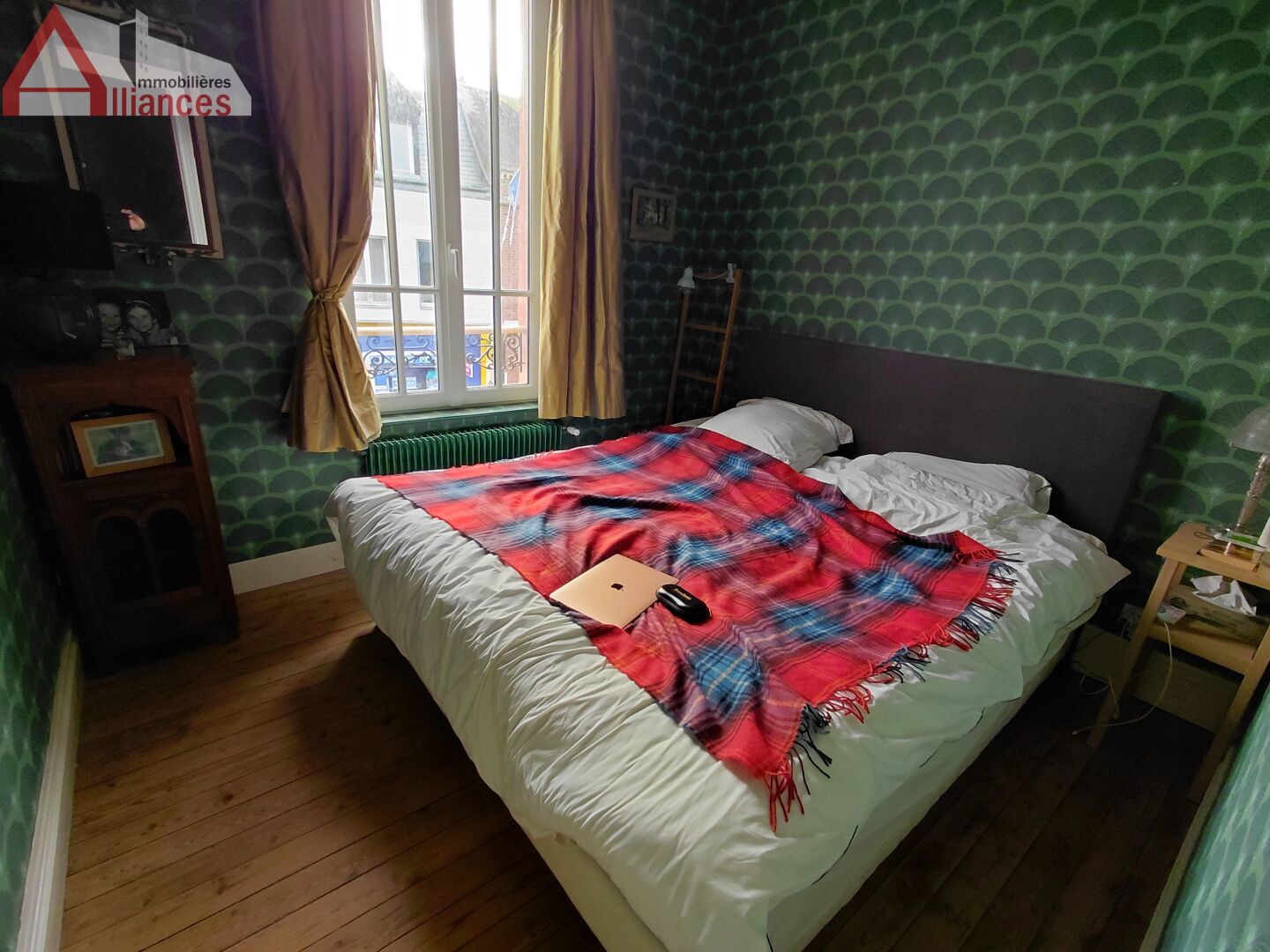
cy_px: 476
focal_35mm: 16
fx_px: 587
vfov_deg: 78.1
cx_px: 635
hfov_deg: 94.5
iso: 160
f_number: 2.2
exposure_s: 1/50
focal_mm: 1.64
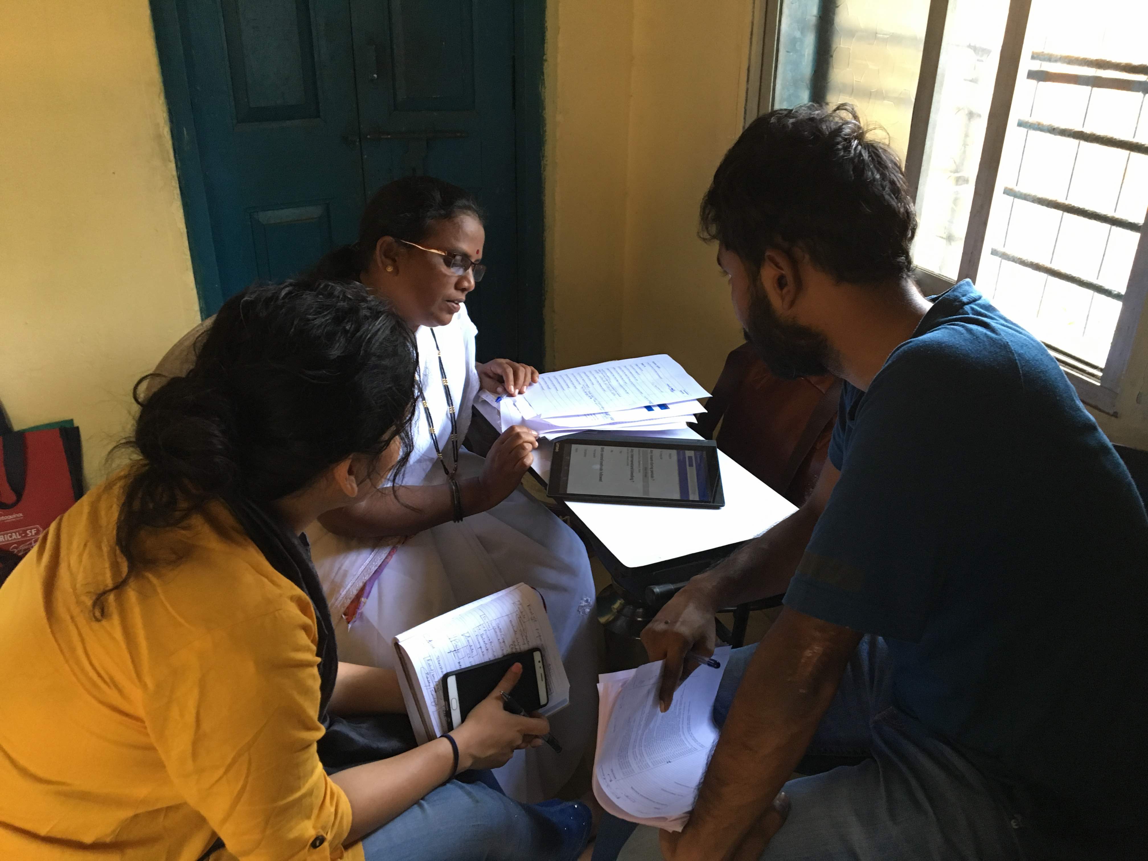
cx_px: 574
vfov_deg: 48.2
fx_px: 962
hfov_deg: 61.7
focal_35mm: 29
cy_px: 430
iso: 200
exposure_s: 1/33
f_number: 2.2
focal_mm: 4.15
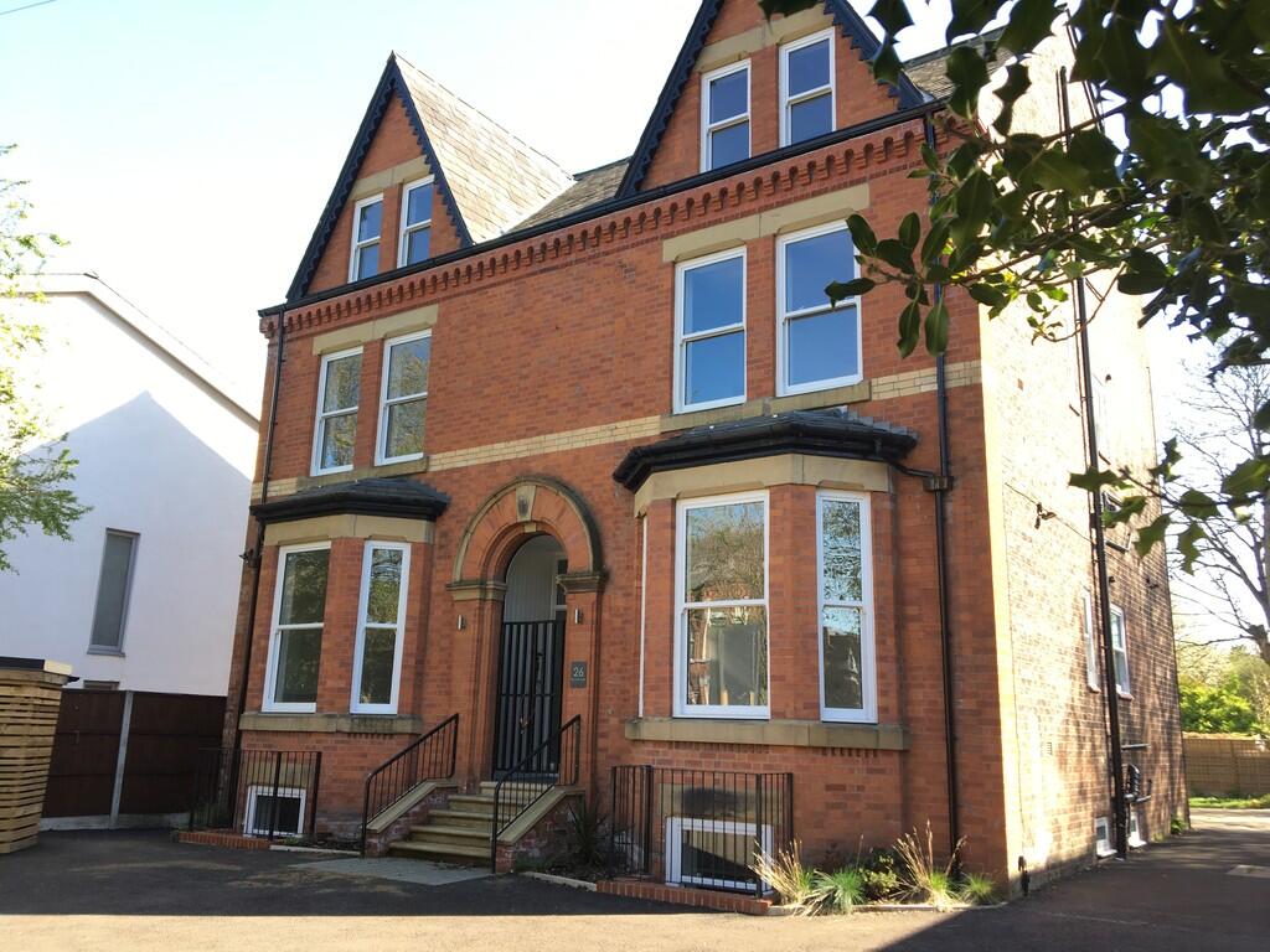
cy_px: 476
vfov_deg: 48.2
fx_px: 1064
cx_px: 635
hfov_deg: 61.7
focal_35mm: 29
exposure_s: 1/184
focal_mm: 4.15
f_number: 2.2
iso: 25
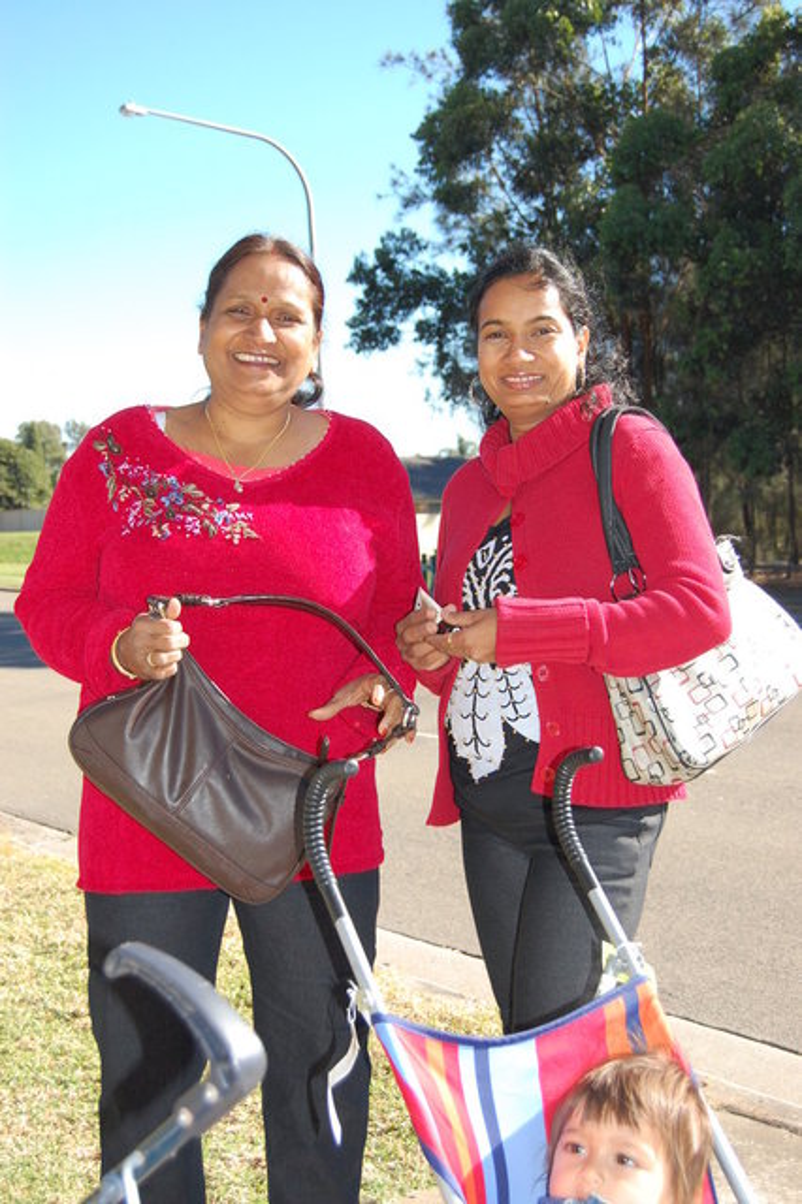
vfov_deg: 41.1
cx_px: 401
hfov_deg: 28.0
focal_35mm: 48
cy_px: 602
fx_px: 1606
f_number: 5.6
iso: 400
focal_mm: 32
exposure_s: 1/500
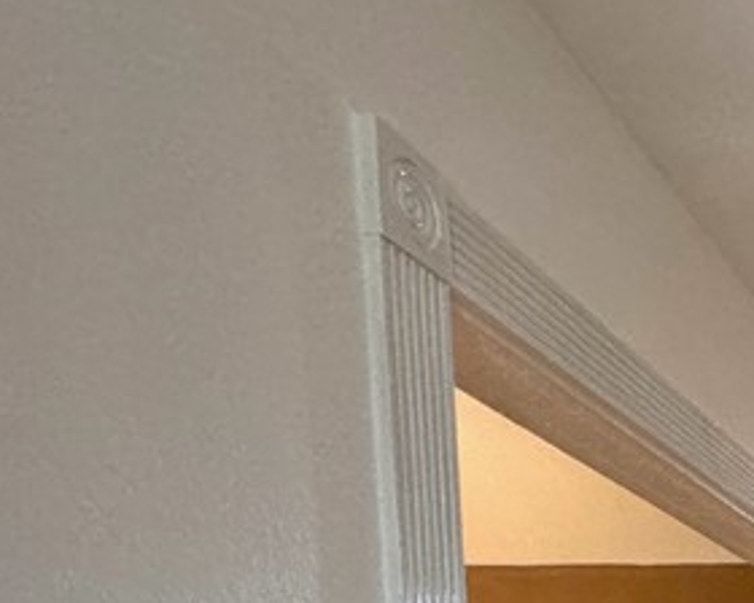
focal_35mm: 50
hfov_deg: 26.3
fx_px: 1116
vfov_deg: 23.8
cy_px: 913
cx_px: 1153
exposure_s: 1/60
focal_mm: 2.22
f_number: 2.2
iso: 800
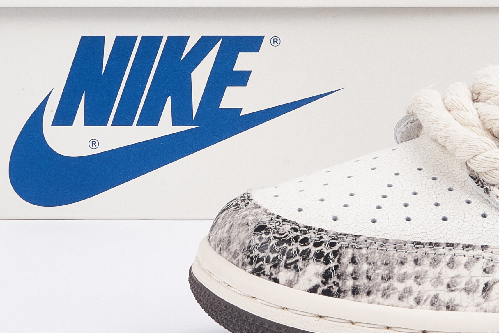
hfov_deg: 17.1
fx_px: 1649
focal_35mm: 119
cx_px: 346
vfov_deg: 11.5
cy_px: 73
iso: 160
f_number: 22
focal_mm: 34
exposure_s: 1/25
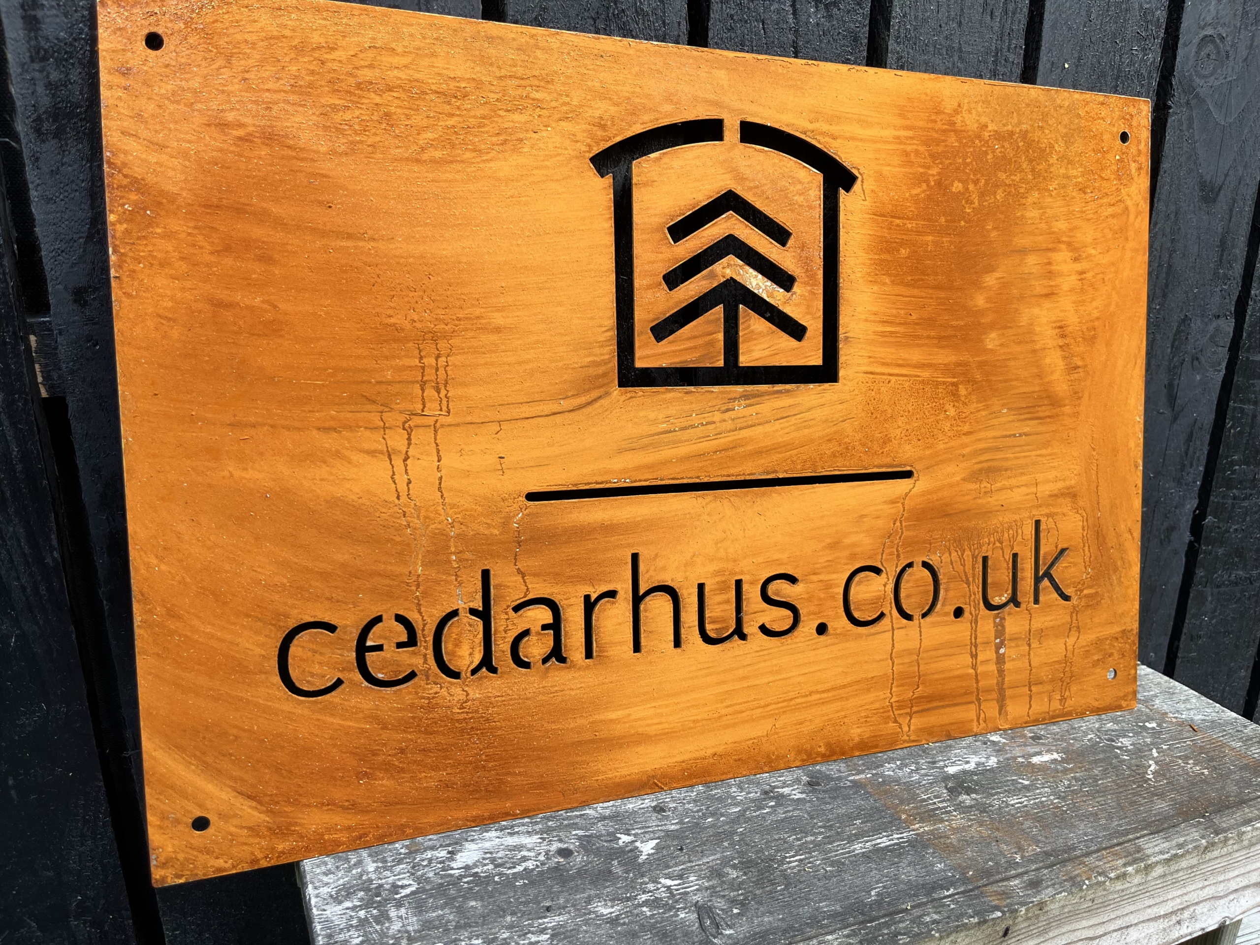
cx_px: 630
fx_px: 946
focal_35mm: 26
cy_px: 472
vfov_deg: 53.1
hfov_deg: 67.3
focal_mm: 5.1
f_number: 1.6
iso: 80
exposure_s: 1/122
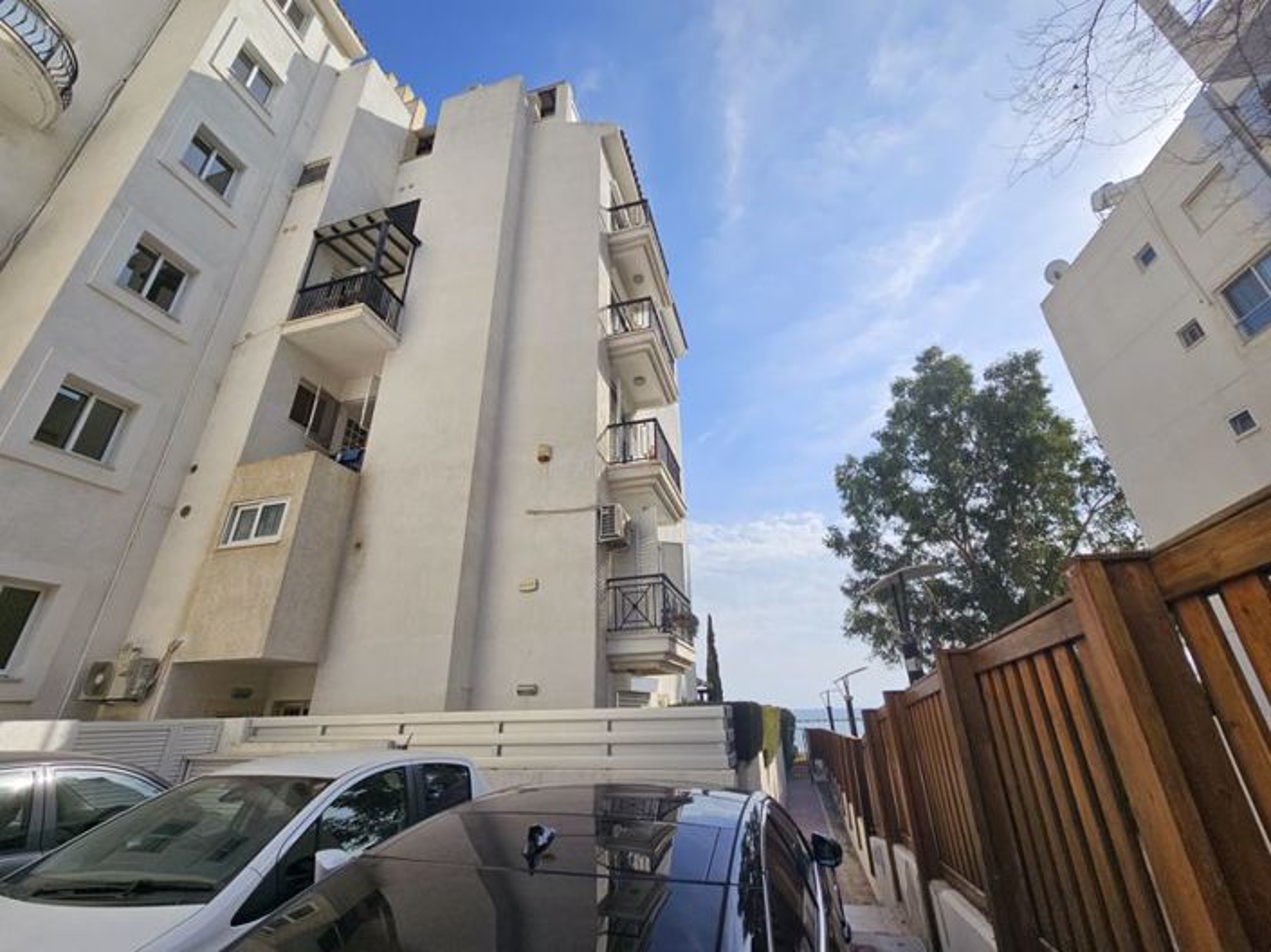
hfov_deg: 106.2
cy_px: 476
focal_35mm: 13
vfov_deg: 89.9
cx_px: 636
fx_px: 477
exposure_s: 1/3483
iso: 50
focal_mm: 2.2
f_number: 2.2
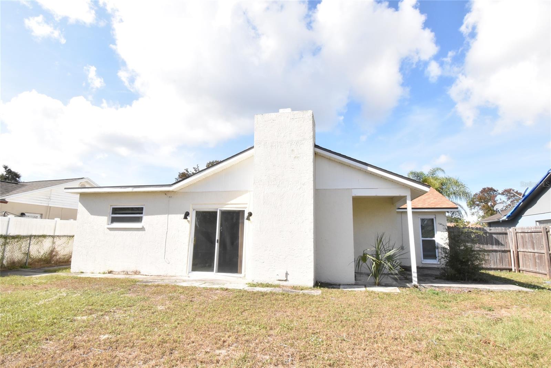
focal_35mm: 20
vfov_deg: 63.3
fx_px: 299
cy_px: 184
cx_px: 276
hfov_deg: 85.4
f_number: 25
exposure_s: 1/200
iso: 1600
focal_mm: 13
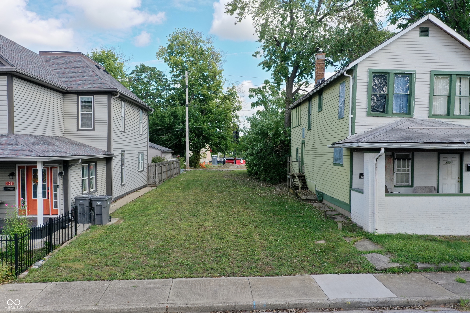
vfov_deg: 46.4
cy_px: 156
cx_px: 235
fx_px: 366
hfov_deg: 65.5
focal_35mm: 28
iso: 100
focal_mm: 10.26
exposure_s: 1/200
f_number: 4.5
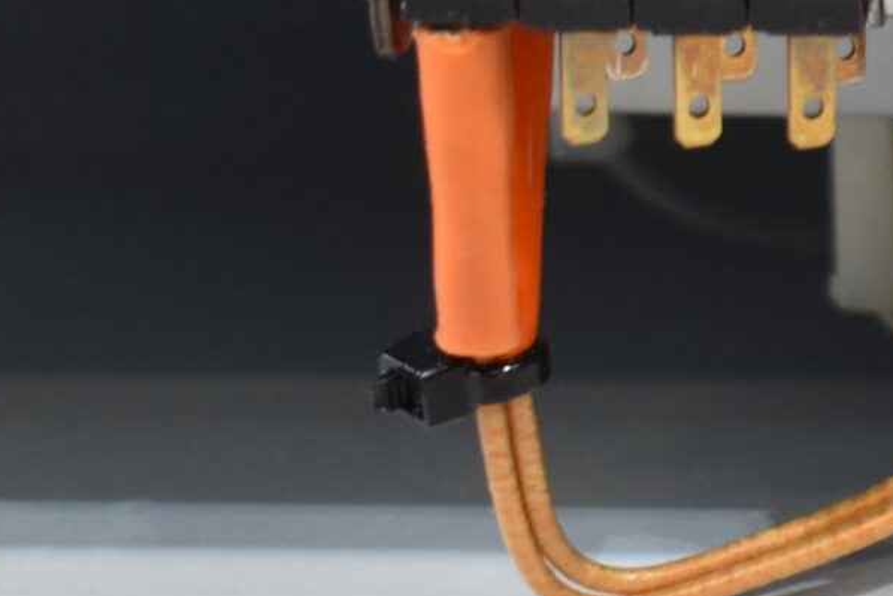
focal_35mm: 257
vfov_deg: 5.3
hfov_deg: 7.8
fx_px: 6376
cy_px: 173
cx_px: 1511
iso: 1000
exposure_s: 1/125
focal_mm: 40
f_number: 4.8
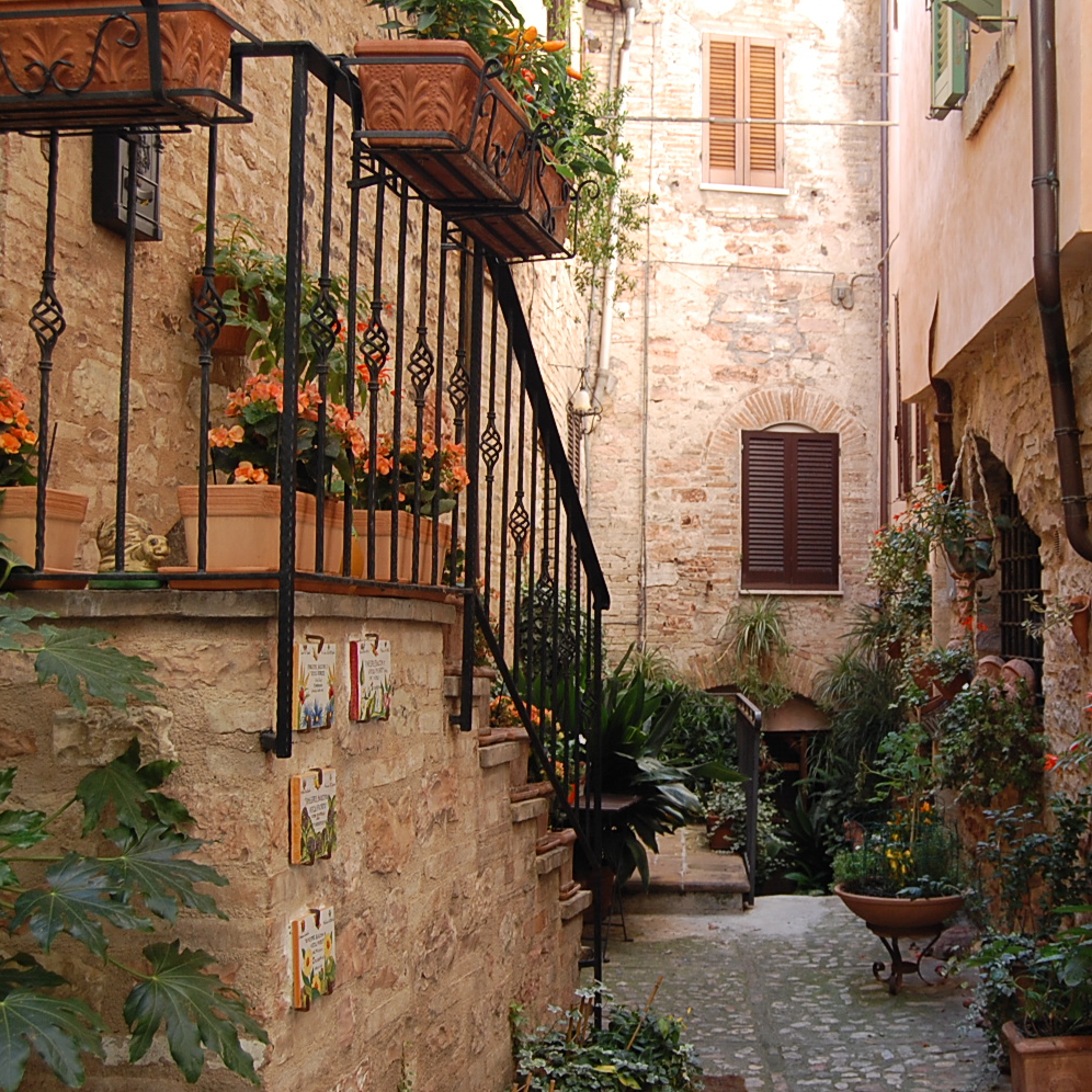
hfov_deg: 33.6
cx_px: 769
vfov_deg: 34.0
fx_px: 1785
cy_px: 546
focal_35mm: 50
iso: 400
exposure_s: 1/100
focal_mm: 26
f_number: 5
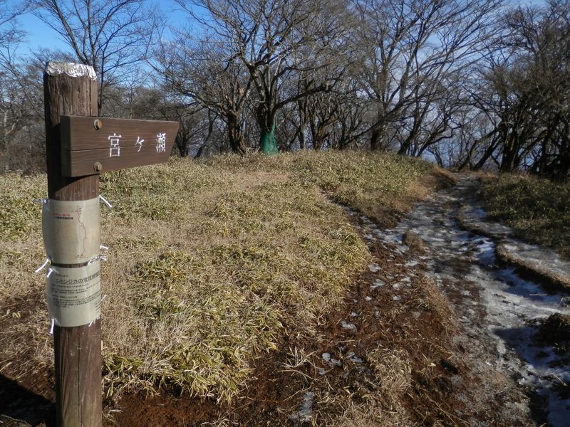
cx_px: 285
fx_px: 412
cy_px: 214
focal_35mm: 25
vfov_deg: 54.9
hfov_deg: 69.4
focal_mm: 4.5
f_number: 8.7
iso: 80
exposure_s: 1/160
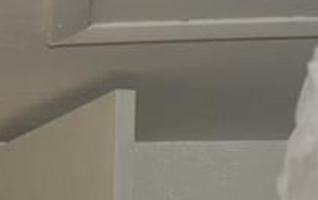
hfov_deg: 7.5
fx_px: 2387
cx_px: -180
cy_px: 748
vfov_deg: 4.5
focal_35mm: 275
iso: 200
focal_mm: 35
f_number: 9
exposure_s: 1/160
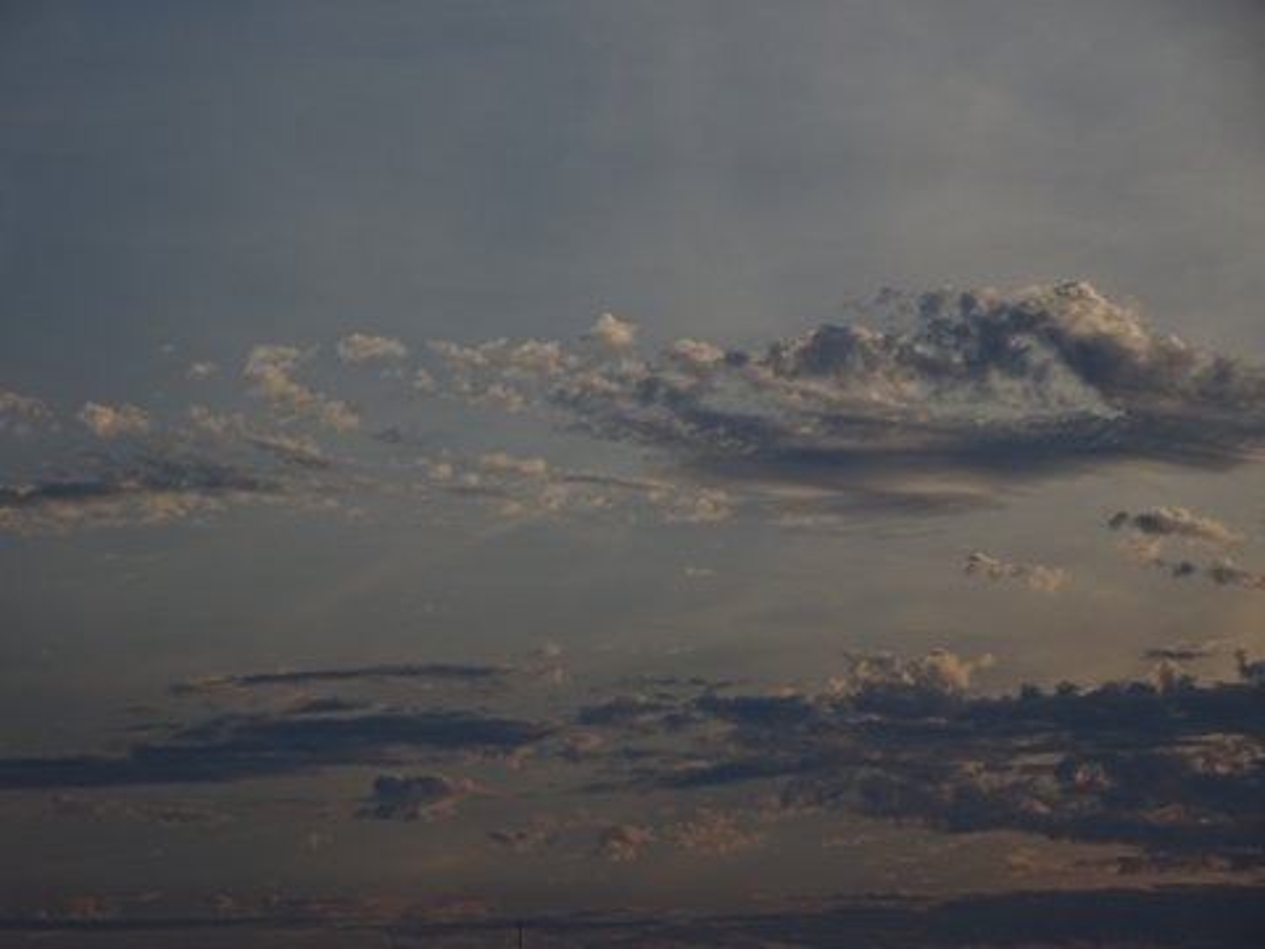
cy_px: 474
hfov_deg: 12.1
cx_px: 632
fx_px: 5957
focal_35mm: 163
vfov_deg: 9.1
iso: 80
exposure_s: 1/500
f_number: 5.6
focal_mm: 27.93
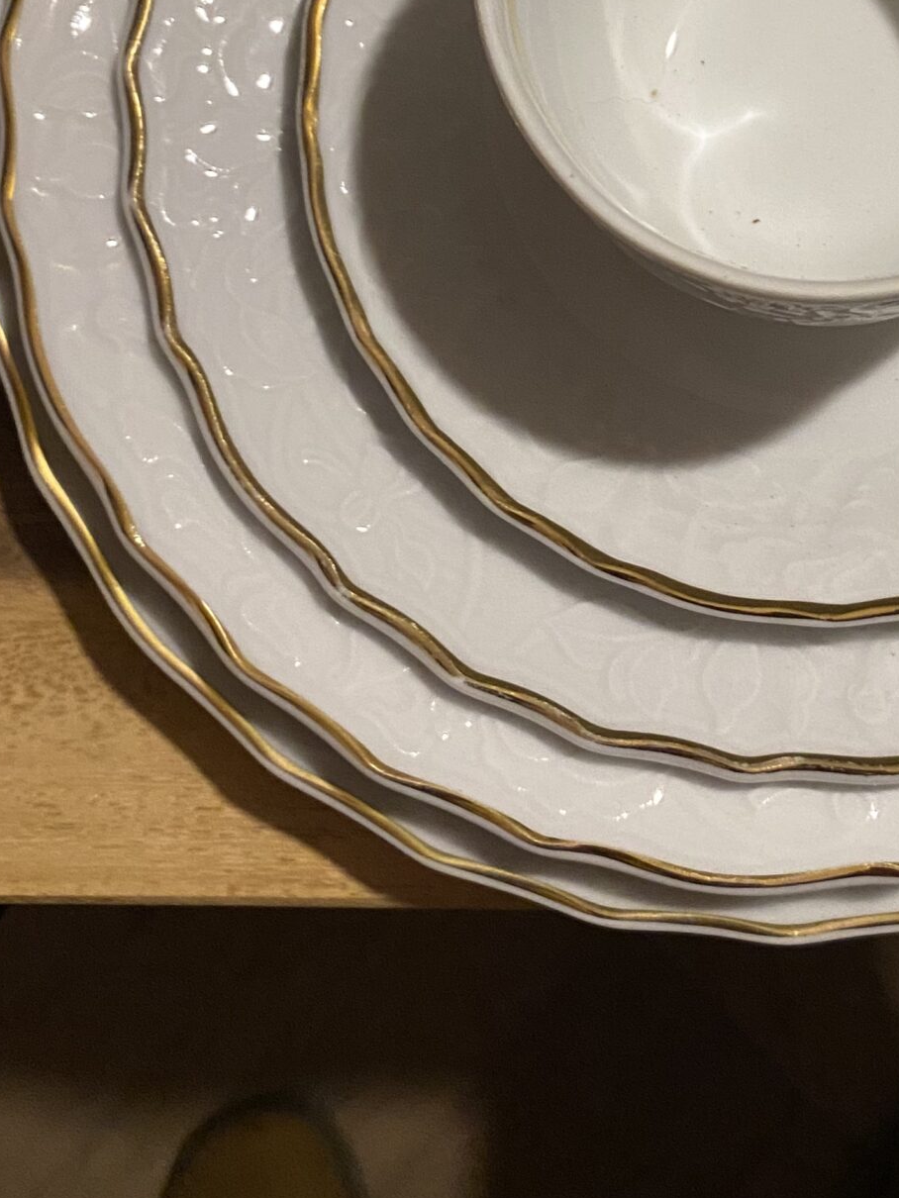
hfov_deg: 25.8
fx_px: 1904
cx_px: 783
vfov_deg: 32.5
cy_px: 40
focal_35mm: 55
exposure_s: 1/60
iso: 500
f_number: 1.8
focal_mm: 4.25
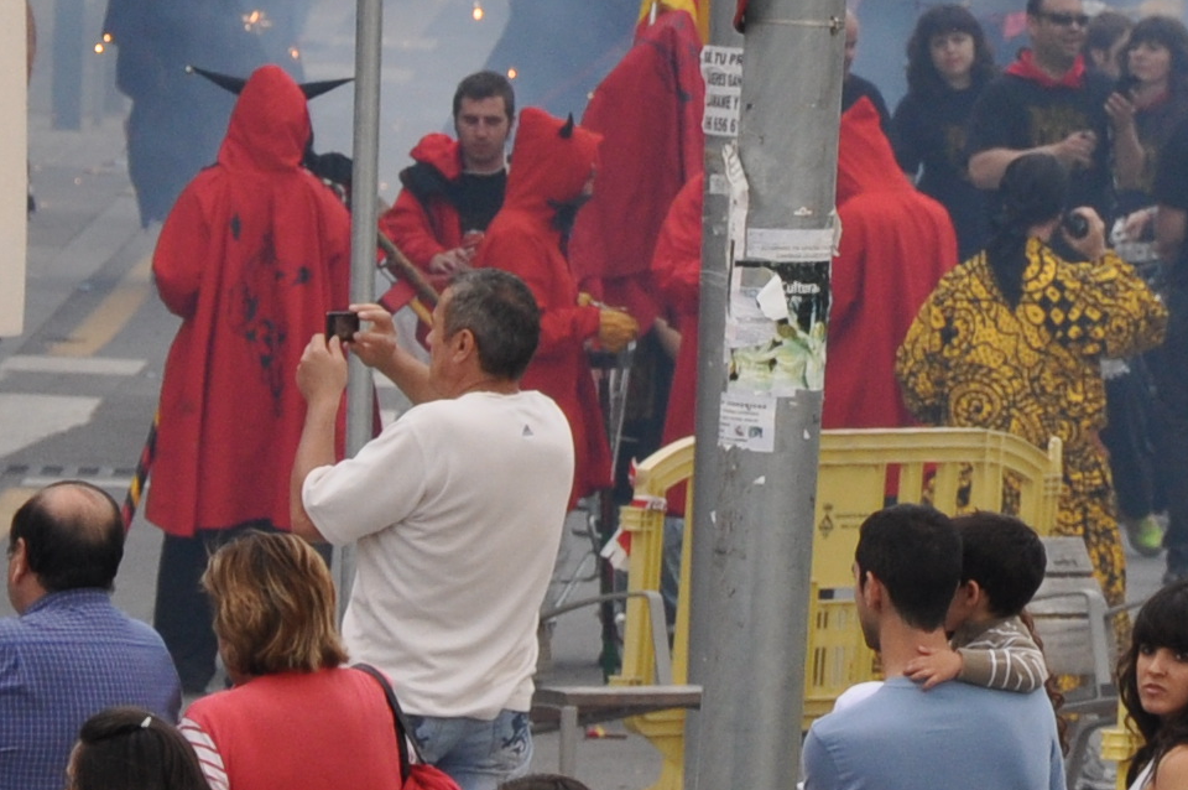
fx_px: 23183
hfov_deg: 2.9
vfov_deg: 2.0
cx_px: 844
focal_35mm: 703
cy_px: 26
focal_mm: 105
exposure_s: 1/400
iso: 400
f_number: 5.6
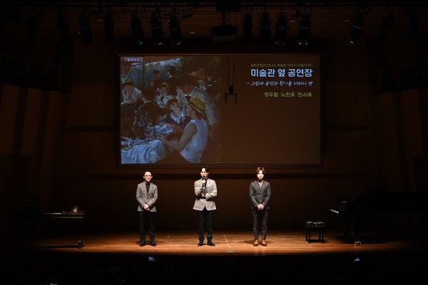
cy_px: 142
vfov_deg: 19.5
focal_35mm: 70
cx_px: 214
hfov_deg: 28.8
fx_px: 832
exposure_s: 1/100
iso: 3200
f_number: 10
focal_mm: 70
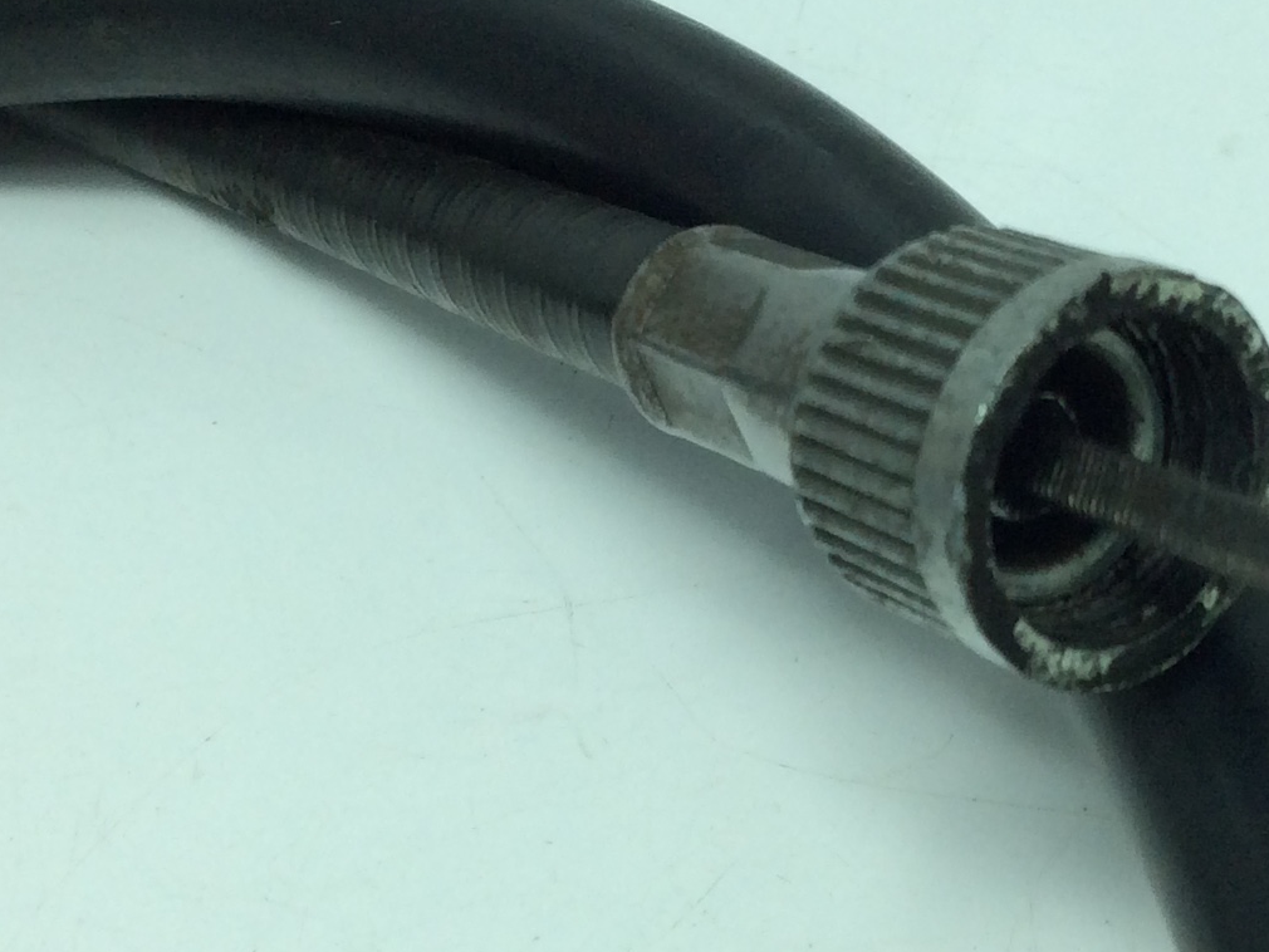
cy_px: 345
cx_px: 779
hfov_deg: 23.8
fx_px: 3007
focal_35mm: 82
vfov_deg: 18.0
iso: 32
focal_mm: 3.3
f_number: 2.4
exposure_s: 1/578
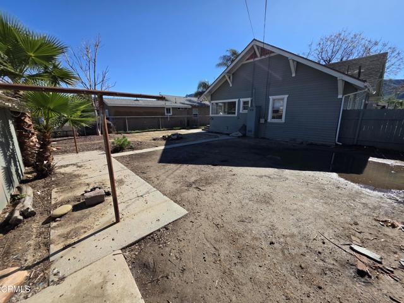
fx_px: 152
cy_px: 152
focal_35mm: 13
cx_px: 202
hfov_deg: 106.2
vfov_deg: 89.9
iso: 40
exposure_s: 1/1946
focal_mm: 2.2
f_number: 1.9
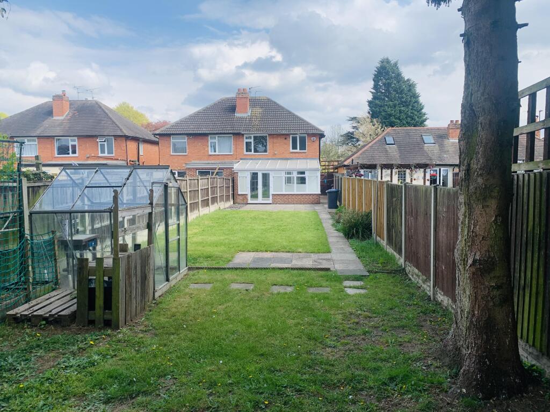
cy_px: 206
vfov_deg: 53.1
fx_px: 413
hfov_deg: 67.3
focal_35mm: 26
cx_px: 275
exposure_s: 1/1314
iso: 25
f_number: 1.8
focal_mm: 4.25
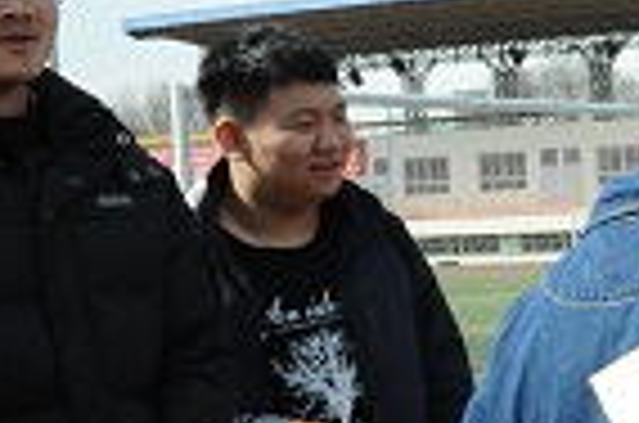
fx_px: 2125
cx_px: 1220
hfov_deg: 14.6
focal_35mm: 120
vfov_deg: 11.4
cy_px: 268
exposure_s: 1/500
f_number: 22
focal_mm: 31
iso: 2500
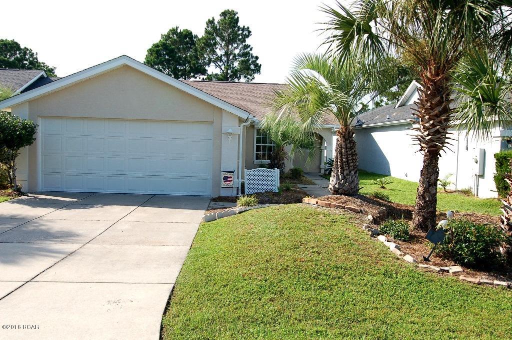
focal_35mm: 36
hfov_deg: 53.2
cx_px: 256
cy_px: 170
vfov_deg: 36.7
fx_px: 511
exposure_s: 1/250
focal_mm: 24
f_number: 8
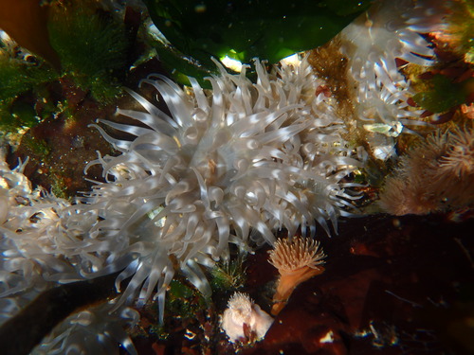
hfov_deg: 61.7
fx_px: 397
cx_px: 237
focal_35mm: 29
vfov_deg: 48.2
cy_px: 178
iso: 125
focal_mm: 5.2
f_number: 4.6
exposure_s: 1/200
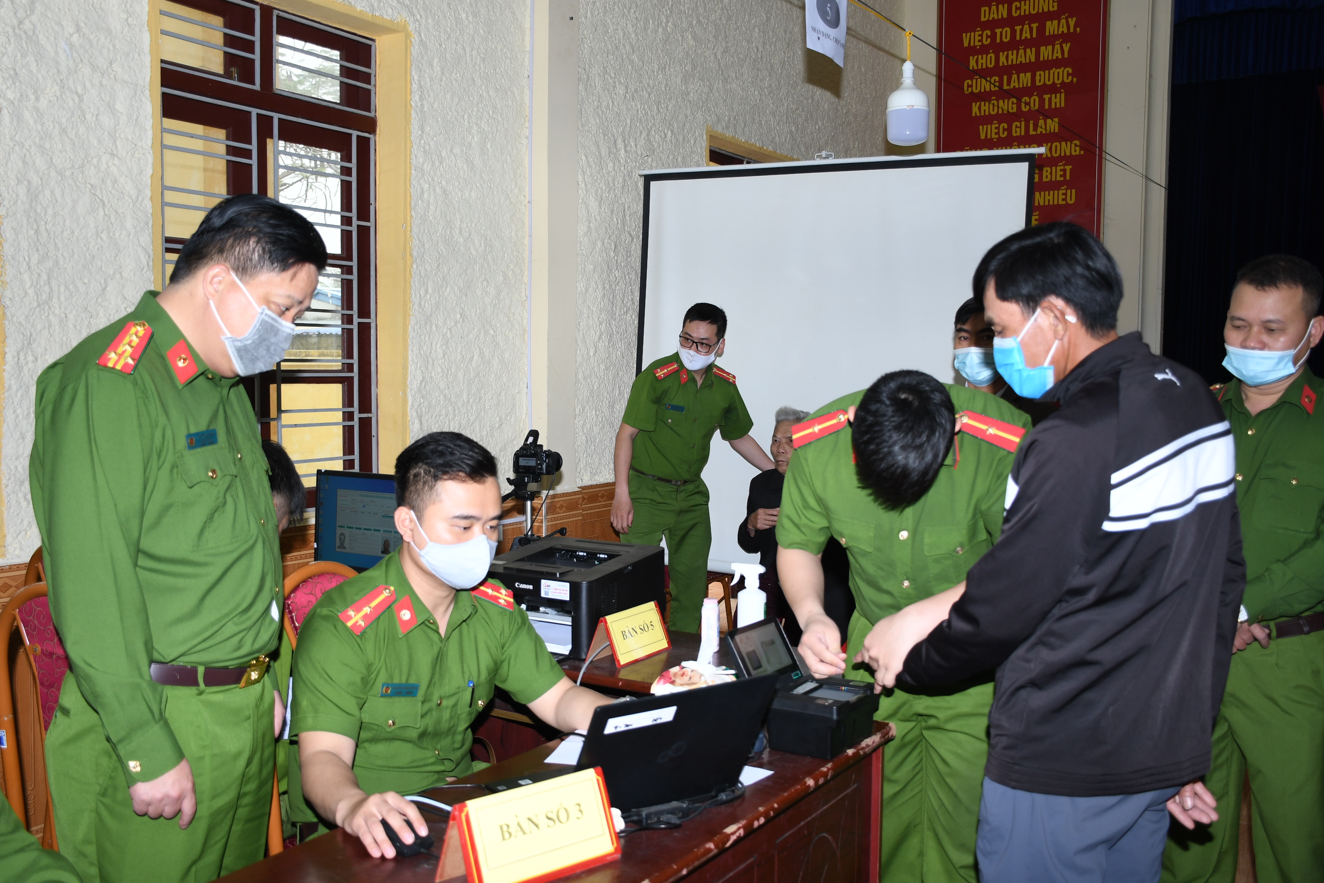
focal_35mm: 34
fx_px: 1269
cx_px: 662
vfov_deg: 38.4
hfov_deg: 55.1
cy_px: 442
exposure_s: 1/200
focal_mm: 23
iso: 320
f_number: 4
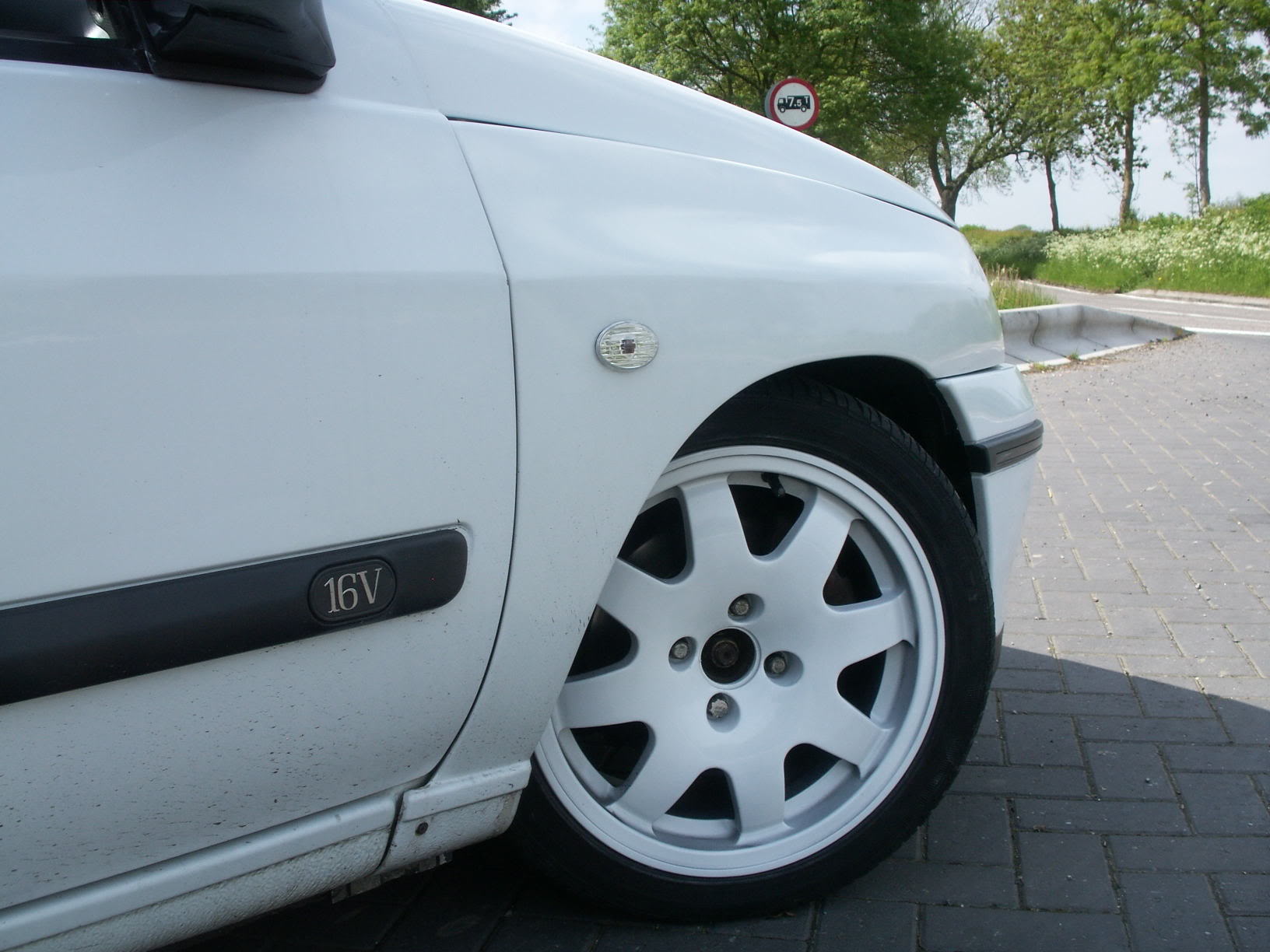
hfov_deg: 50.1
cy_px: 476
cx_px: 635
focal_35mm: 37
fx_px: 1357
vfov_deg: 38.7
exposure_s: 1/160
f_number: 7.1
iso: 50
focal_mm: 7.7
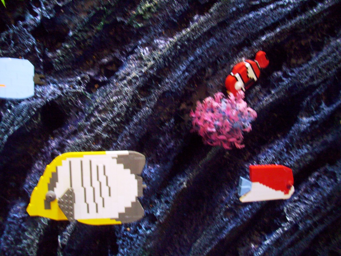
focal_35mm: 32
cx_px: 170
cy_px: 128
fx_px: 315
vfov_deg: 44.2
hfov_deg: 56.8
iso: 160
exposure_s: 1/8
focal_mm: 5.7
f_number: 2.9
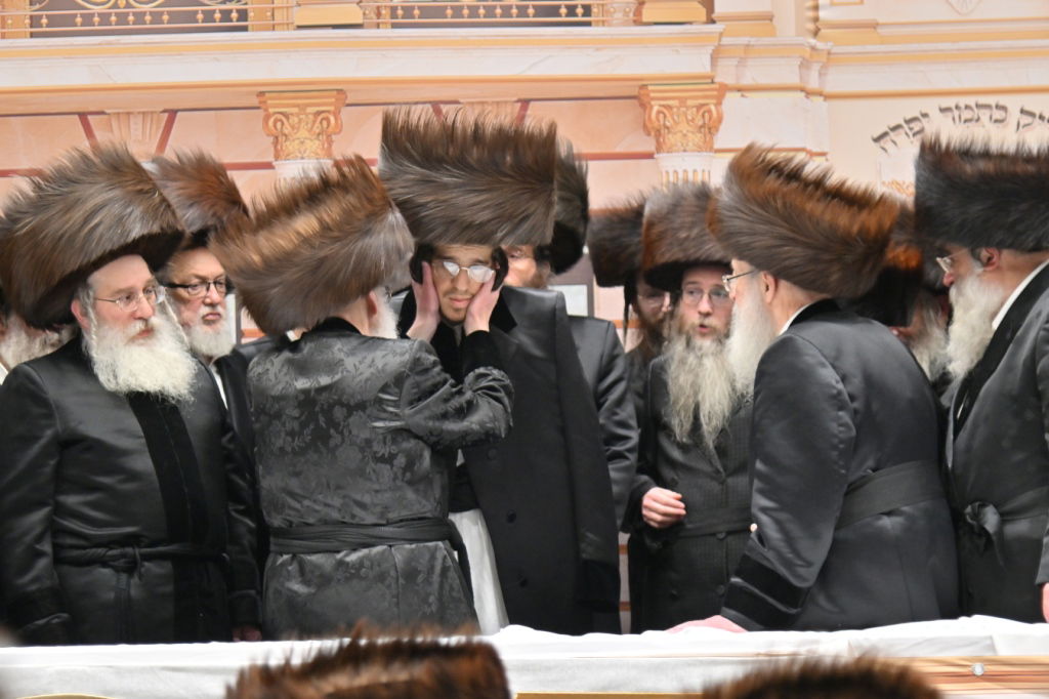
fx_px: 4020
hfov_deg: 14.9
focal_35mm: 138
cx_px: 524
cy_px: 350
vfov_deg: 9.9
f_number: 4
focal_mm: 92
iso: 800
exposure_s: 1/320
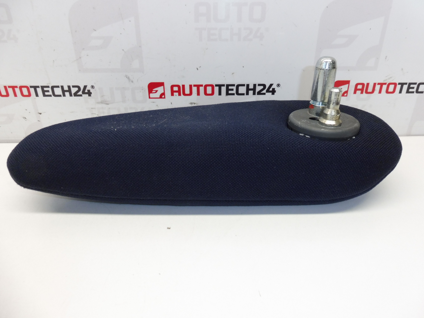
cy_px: 159
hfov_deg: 71.6
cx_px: 212
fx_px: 294
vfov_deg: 56.8
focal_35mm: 24
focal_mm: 4.3
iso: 200
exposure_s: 1/60
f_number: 4
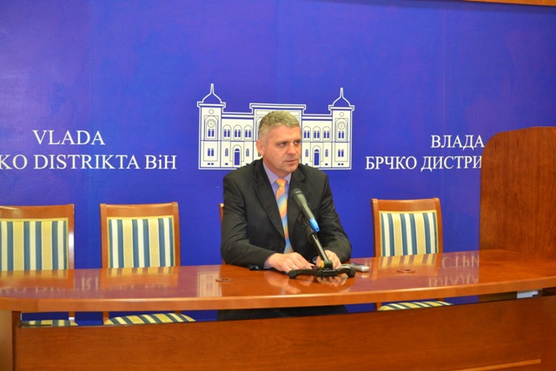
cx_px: 278
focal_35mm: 54
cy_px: 186
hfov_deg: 36.9
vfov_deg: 25.1
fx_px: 834
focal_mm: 36
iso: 2000
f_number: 5
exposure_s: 1/60
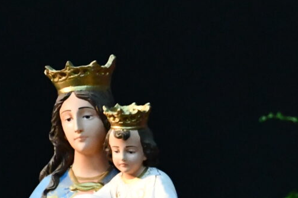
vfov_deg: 3.9
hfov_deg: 5.7
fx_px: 2937
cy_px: 234
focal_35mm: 355
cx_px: 476
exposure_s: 1/125
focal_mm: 62
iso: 8000
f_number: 5
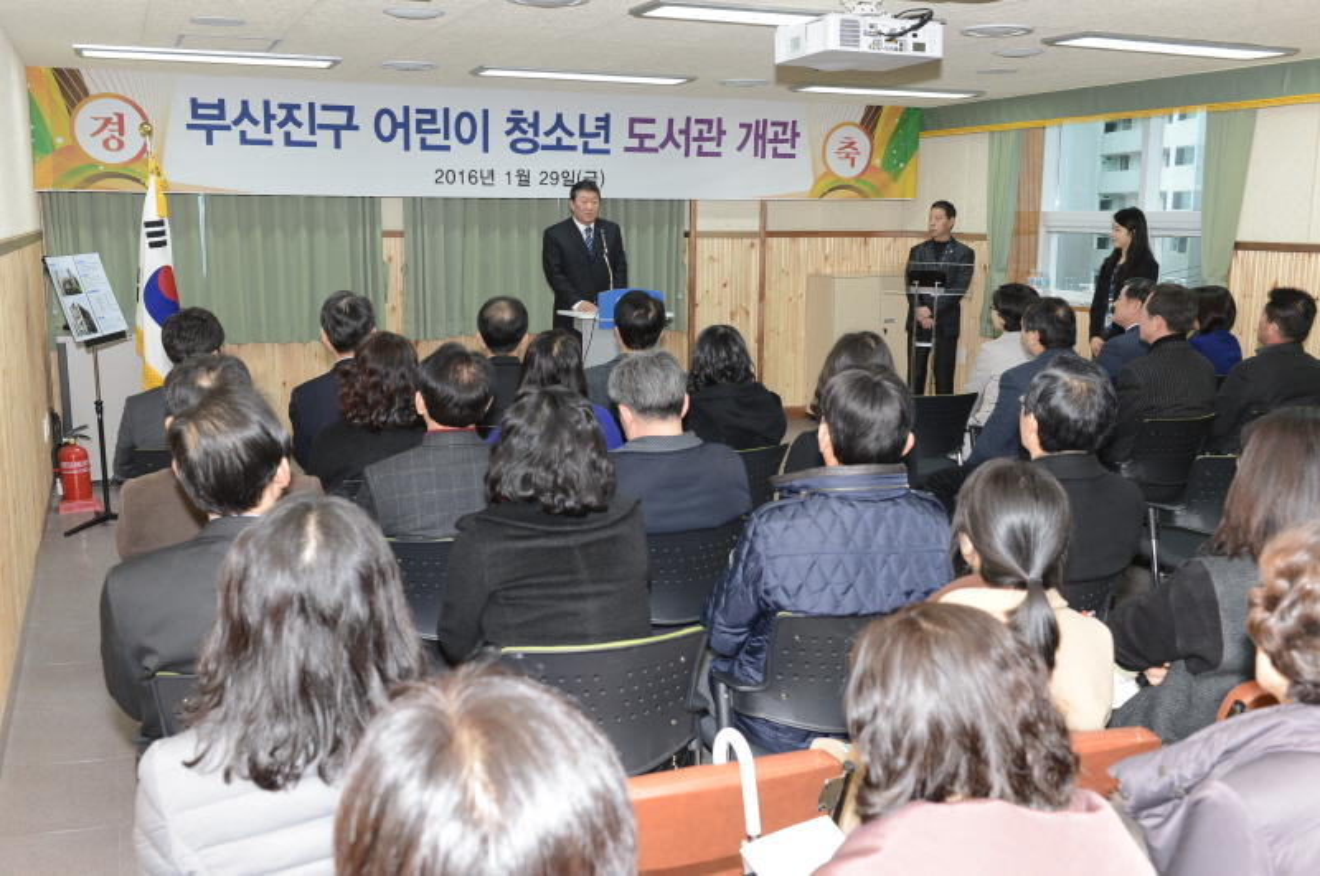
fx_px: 1245
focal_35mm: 34
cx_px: 660
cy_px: 438
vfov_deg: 38.8
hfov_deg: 55.9
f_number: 7.1
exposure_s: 1/60
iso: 800
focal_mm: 34
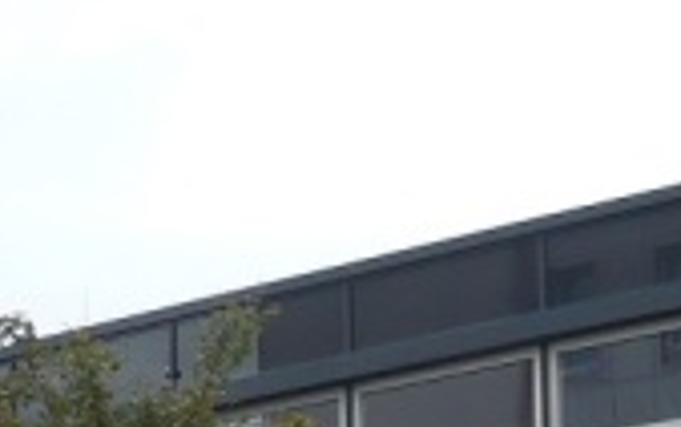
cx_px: 955
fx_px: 3195
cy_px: 622
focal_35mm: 172
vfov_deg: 7.5
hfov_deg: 11.7
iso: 100
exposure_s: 1/250
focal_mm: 6.6
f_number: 3
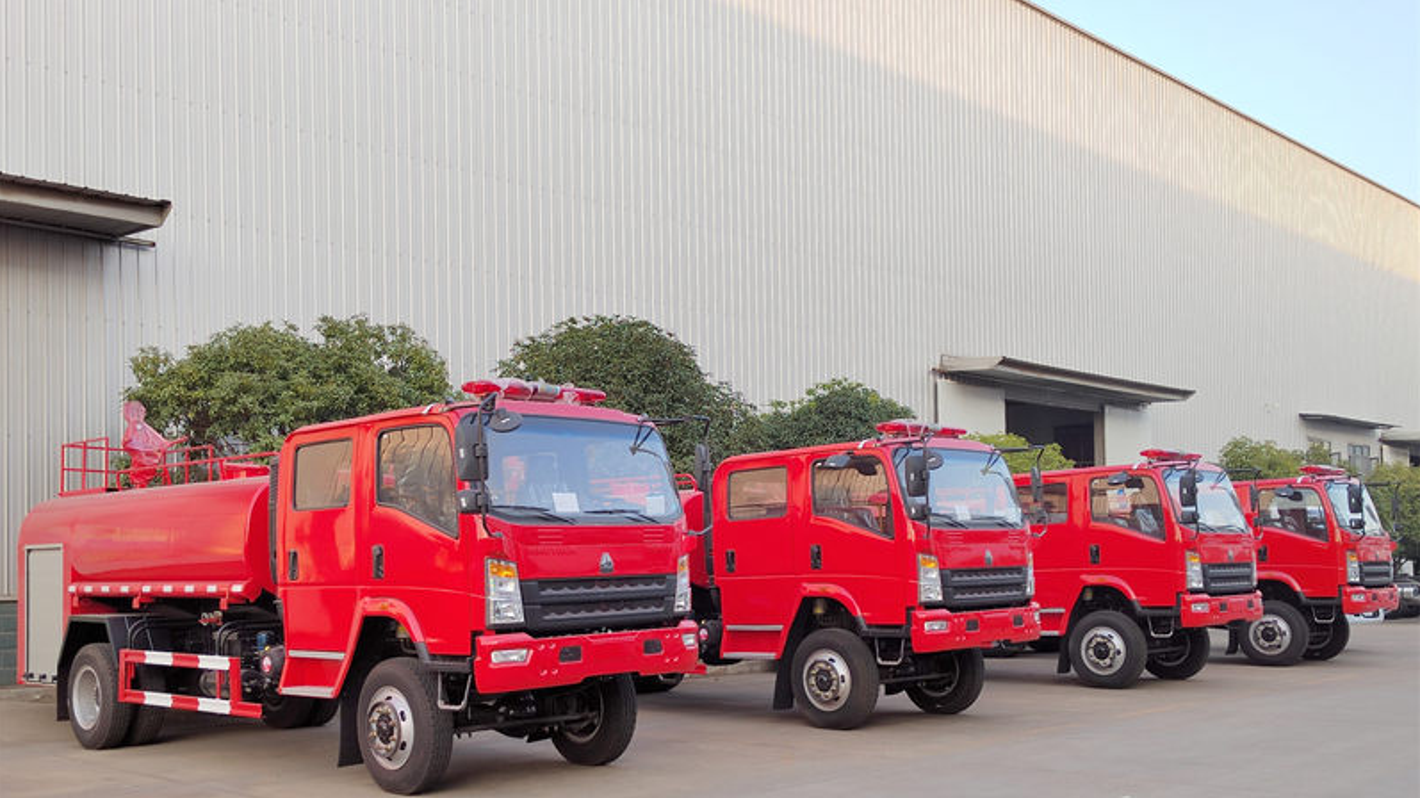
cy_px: 506
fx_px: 1318
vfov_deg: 33.5
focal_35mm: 35
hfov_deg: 56.6
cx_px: 709
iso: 145
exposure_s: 1/120
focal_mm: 5.52
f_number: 1.9
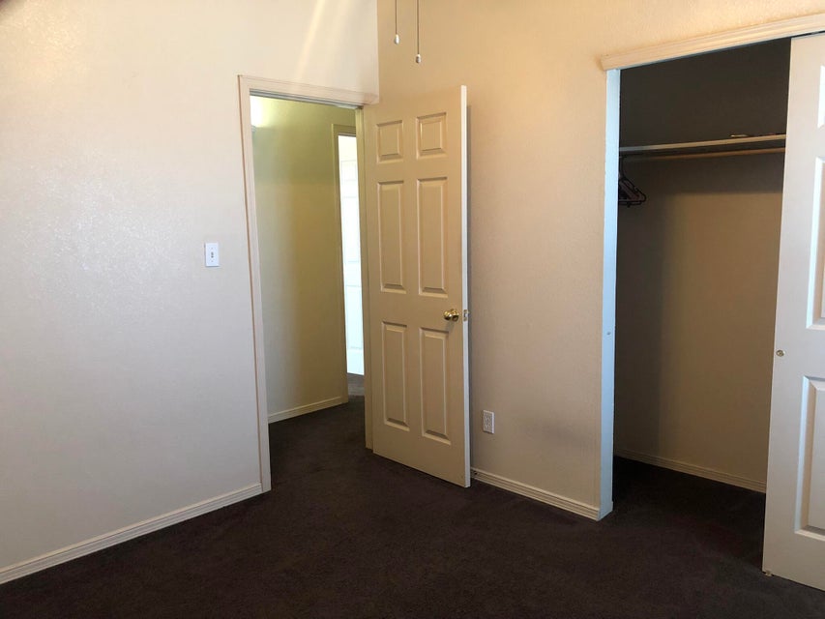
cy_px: 310
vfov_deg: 49.8
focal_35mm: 28
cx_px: 412
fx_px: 667
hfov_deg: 63.4
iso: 64
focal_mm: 4
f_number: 1.8
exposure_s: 1/15
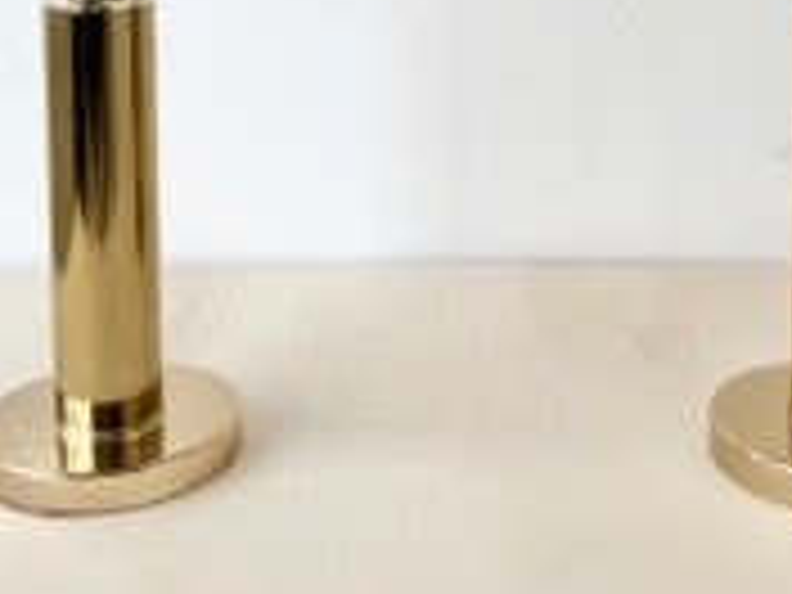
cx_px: 508
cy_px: -128
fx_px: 1556
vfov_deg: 20.2
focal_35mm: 68
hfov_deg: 28.4
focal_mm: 6.76
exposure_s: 1/169
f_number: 1.78
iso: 64
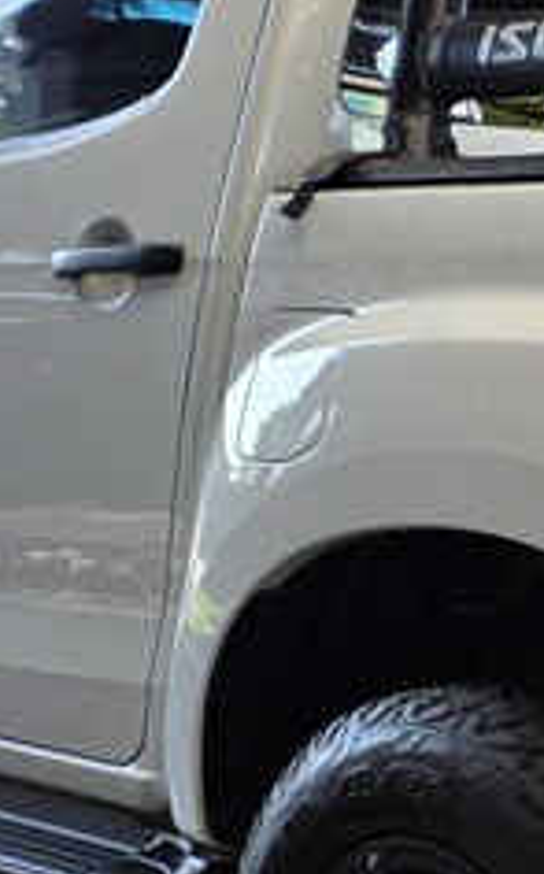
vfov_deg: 19.7
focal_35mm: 106
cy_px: 441
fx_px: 2521
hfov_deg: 12.0
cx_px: 703
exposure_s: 1/359
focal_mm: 6.25
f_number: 1.7
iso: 25
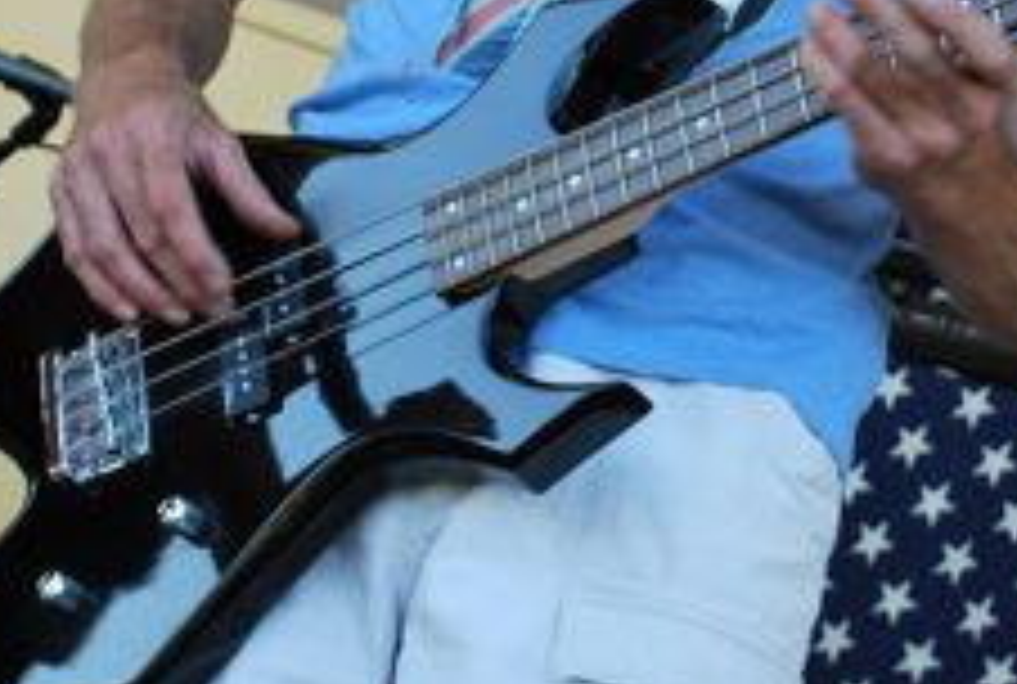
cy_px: -162
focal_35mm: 136
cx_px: 724
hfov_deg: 15.0
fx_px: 3852
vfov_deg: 10.0
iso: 200
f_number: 5
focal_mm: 32
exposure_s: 1/100
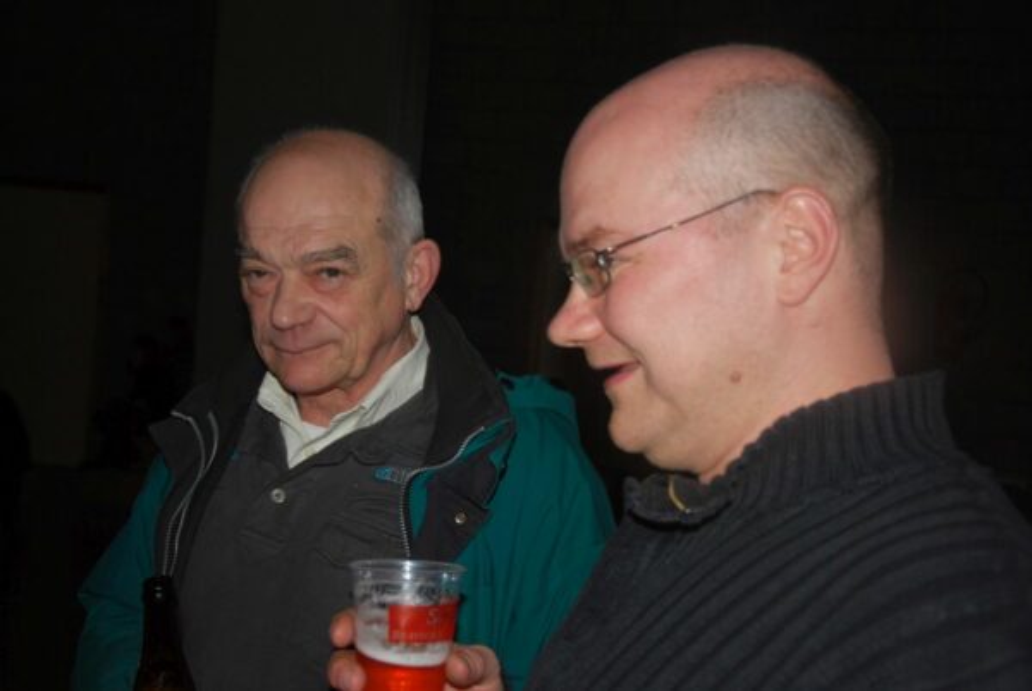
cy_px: 346
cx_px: 516
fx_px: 1464
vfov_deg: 26.6
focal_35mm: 51
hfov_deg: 38.8
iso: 200
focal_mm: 34
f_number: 4.5
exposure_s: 1/60
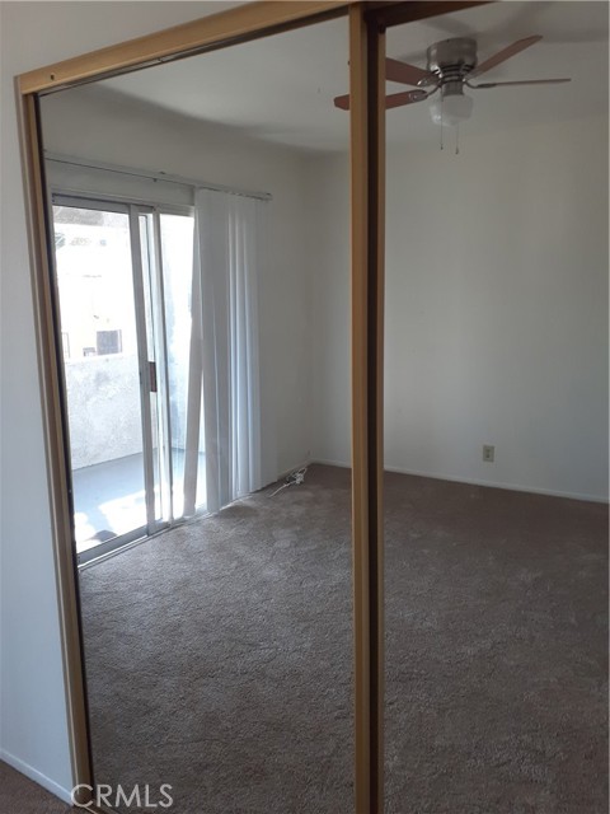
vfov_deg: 65.3
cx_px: 305
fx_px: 634
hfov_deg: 51.4
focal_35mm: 27
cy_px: 407
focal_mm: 3.6
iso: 100
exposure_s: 1/60
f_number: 1.9
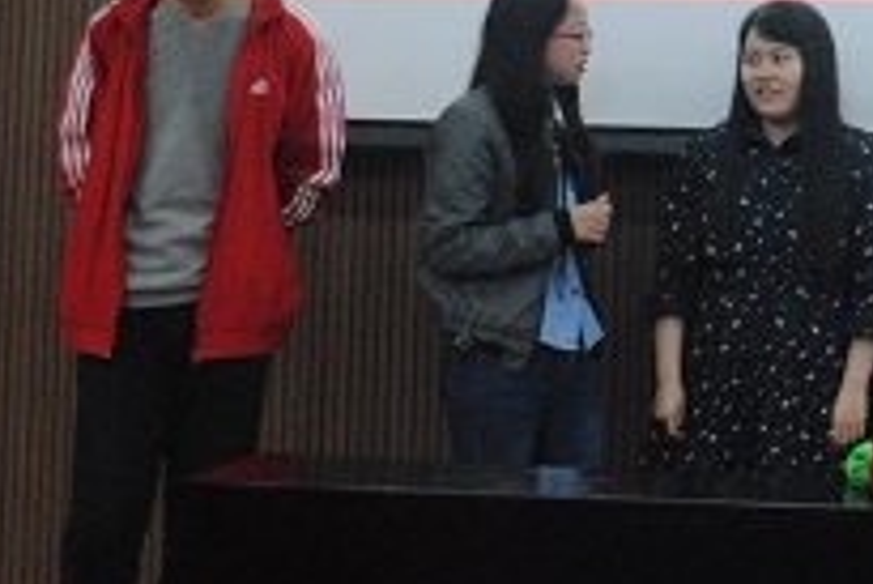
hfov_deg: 20.5
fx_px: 2305
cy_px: -17
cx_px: 937
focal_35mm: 95
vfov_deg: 14.2
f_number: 5
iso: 1600
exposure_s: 1/25
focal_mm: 26
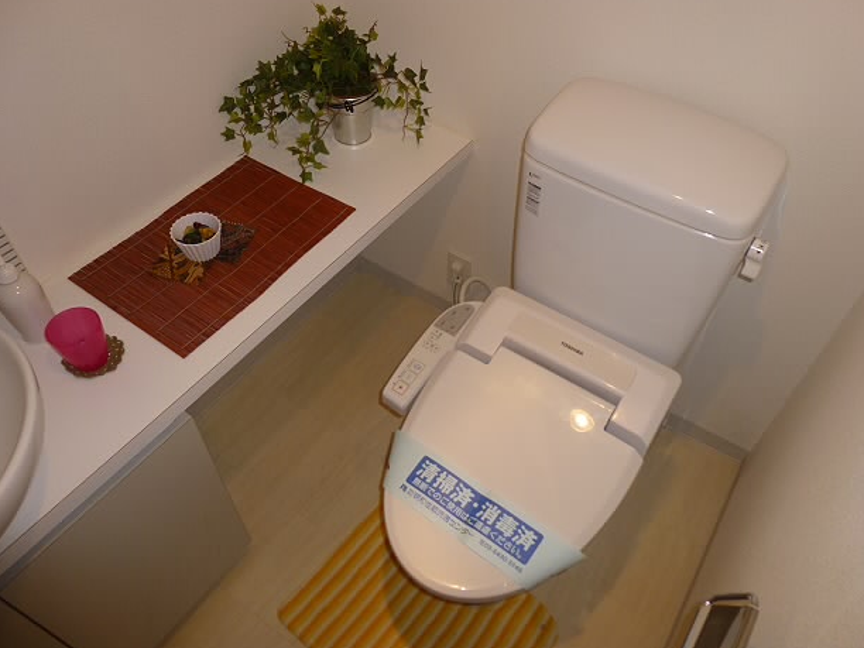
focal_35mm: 26
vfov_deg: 53.1
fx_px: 649
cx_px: 443
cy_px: 317
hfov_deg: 67.3
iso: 125
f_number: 3.1
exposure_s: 1/60
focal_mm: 4.5
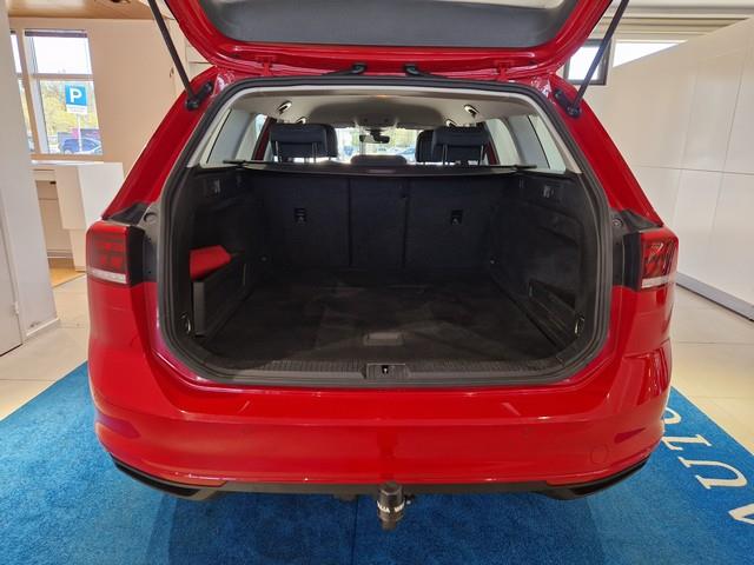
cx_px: 377
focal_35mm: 23
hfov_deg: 73.9
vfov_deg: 58.9
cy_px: 282
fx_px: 501
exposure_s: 1/180
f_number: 1.8
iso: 160
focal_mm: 5.4
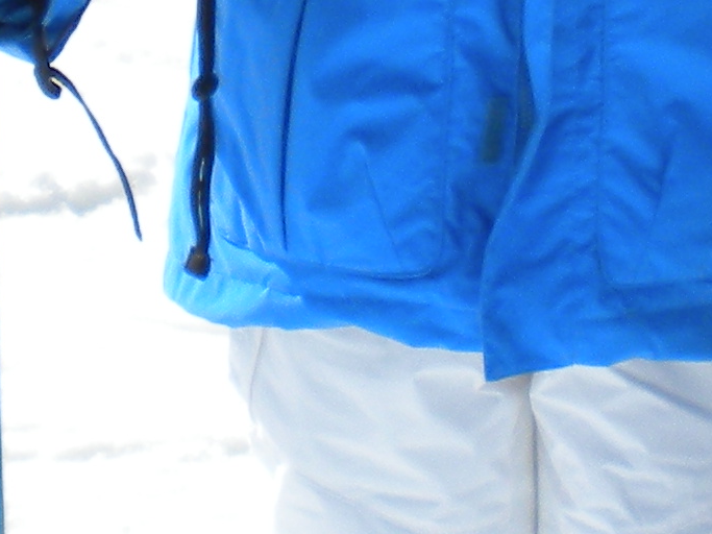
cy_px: -392
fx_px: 3846
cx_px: 572
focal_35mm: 187
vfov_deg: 7.7
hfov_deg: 10.5
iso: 80
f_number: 4.6
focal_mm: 6.3
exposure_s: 1/1000
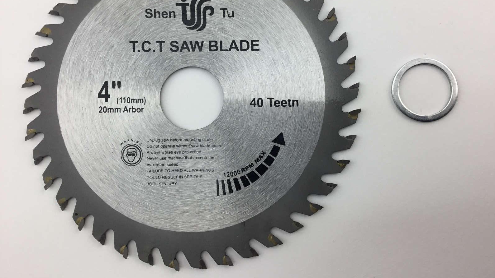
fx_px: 446
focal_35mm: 34
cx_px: 249
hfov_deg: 58.0
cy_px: 103
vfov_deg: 34.5
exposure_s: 1/129
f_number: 2.4
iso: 25
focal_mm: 3.3
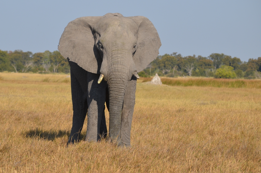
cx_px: 114
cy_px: 80
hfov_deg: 7.5
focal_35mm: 275
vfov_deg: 5.0
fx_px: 1987
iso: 200
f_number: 7.1
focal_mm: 155
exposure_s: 1/800
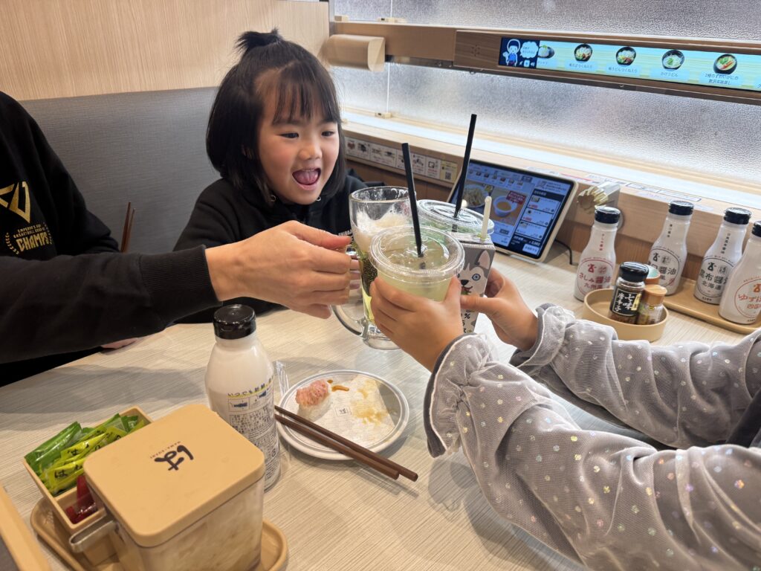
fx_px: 528
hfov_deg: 71.6
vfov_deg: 56.8
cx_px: 380
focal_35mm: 24
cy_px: 286
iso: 100
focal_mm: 6.76
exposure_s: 1/100
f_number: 1.78
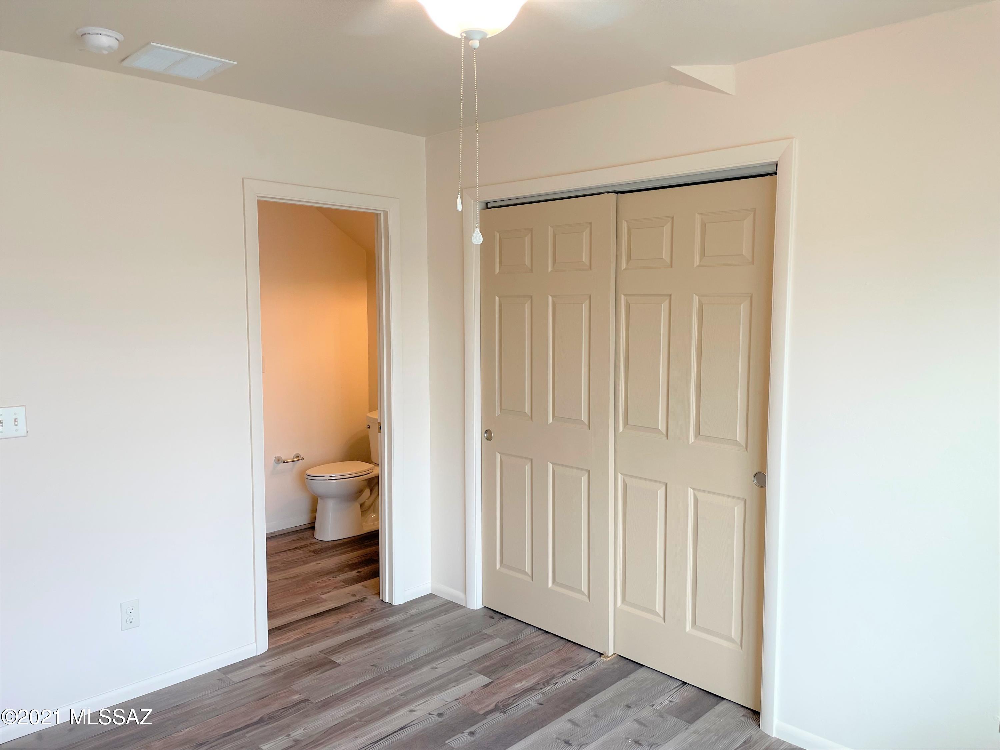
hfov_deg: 67.3
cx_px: 500
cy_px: 375
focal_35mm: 26
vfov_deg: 53.1
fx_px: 751
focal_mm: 4.2
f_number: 1.6
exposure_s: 1/120
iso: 64
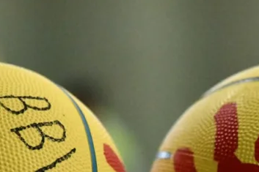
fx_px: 1460
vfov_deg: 6.7
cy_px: 171
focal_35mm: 203
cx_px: 126
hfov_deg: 10.1
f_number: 2.8
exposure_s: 1/1600
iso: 16000
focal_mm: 70
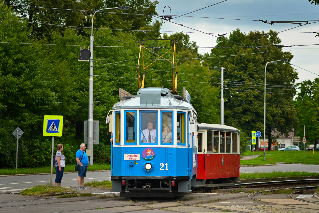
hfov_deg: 16.1
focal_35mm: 128
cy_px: 106
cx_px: 160
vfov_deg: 10.8
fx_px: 1130
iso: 125
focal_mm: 85
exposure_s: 1/1000
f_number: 2.8
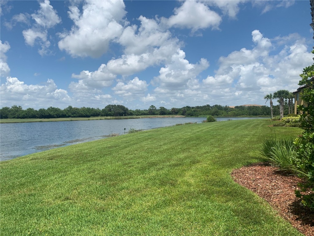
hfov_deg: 67.3
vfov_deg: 53.1
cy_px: 118
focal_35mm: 26
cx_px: 157
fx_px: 236
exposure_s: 1/3650
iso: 25
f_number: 1.8
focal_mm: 4.25
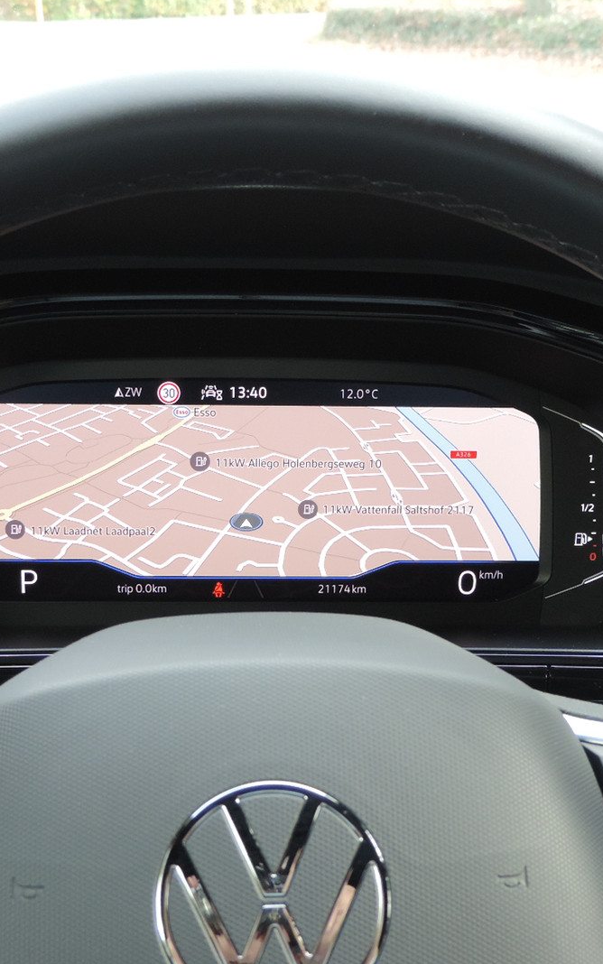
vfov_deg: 40.3
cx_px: 274
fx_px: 1314
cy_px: 485
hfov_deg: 25.8
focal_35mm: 50
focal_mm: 6.2
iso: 280
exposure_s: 1/50
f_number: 3.3
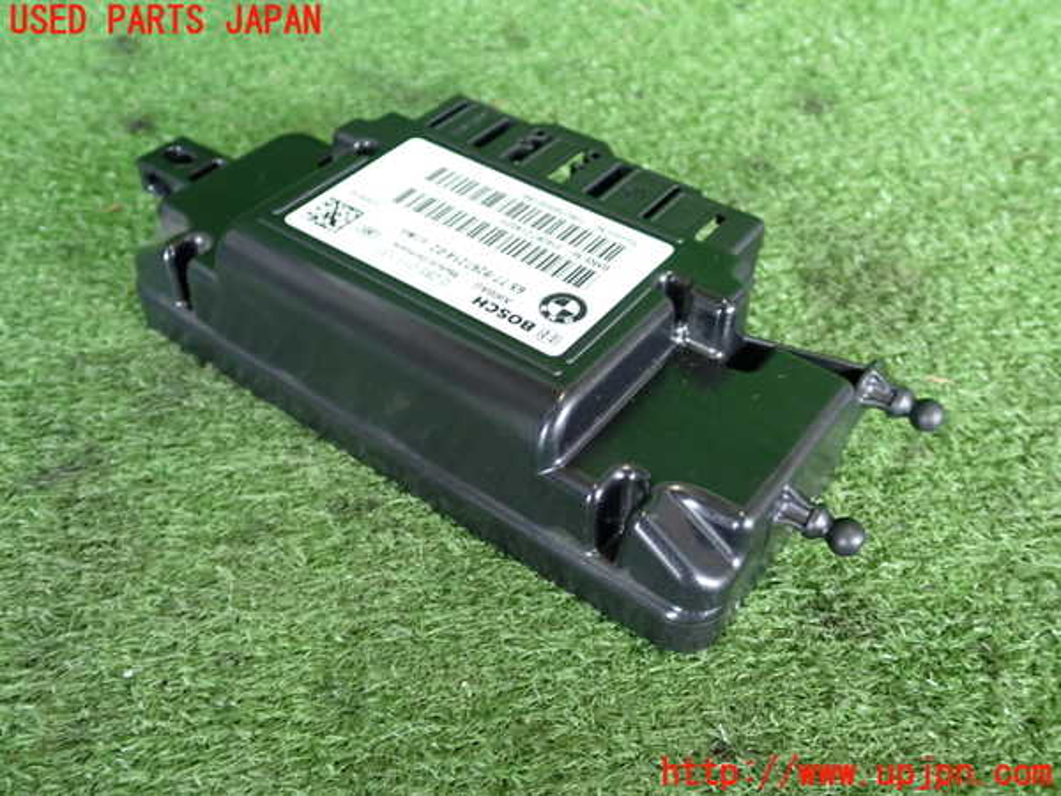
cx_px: 530
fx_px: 981
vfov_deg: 44.2
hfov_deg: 56.8
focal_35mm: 32
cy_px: 398
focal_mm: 5.79
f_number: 2.4
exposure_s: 1/30
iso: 320
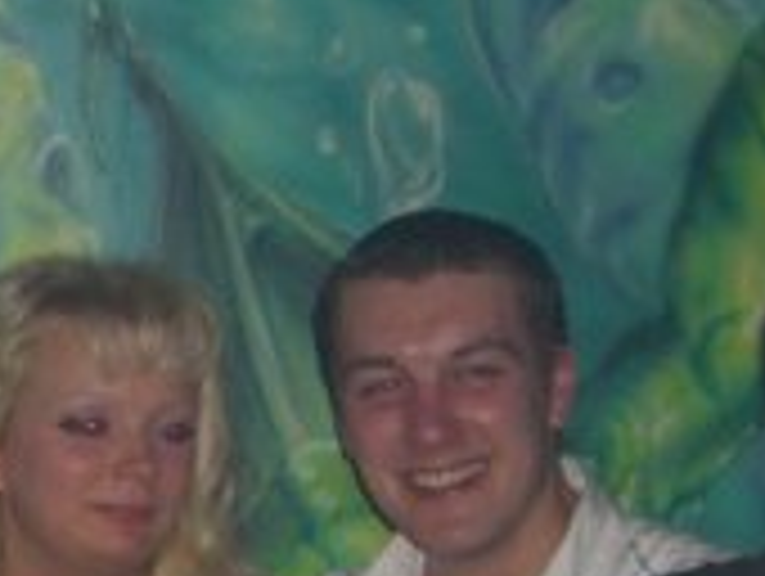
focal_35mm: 201
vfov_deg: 7.3
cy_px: 788
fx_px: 4448
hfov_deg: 9.6
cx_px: -320
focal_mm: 11.8
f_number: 3.6
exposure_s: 1/60
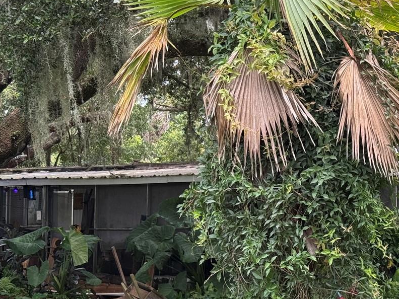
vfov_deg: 15.2
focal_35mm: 97
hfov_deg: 20.1
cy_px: 199
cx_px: 307
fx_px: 1118
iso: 64
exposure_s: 1/522
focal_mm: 6.76
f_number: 1.78
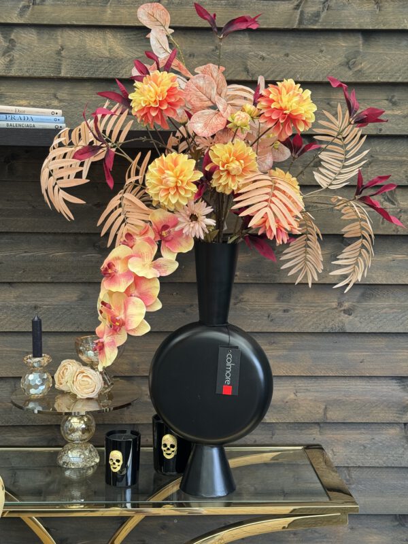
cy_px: 272
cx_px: 204
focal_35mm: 48
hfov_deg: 30.3
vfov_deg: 39.7
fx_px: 754
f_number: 1.78
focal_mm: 6.76
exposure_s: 1/184
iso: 64
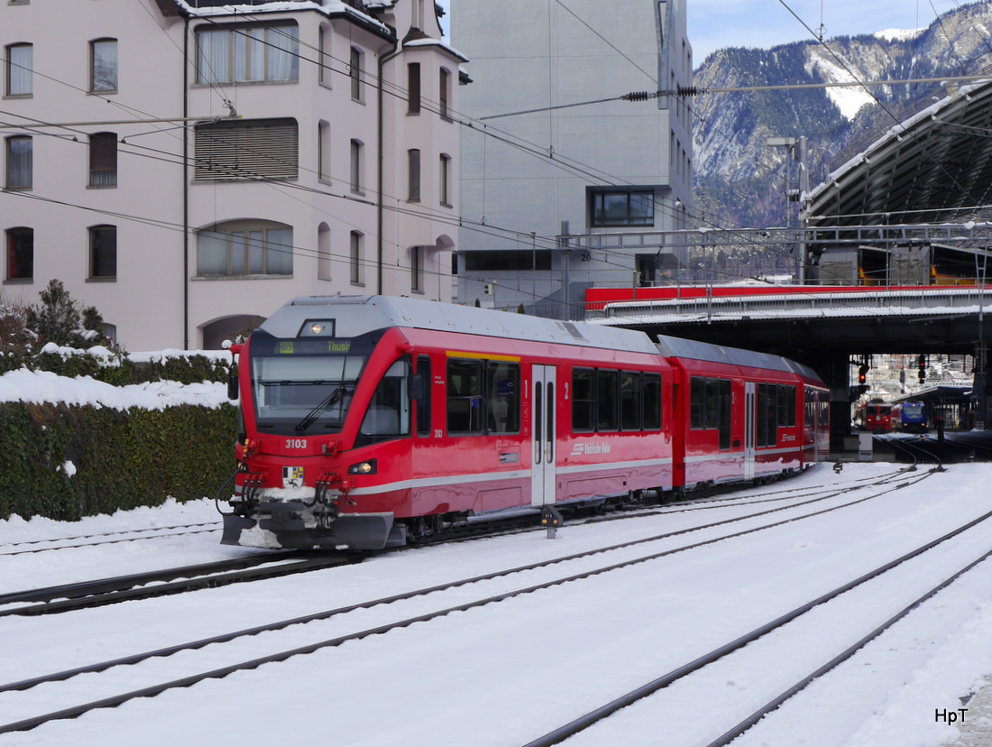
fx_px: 1435
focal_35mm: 50
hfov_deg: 38.1
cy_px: 374
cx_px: 496
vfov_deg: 29.2
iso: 160
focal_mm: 25
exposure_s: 1/320
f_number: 8
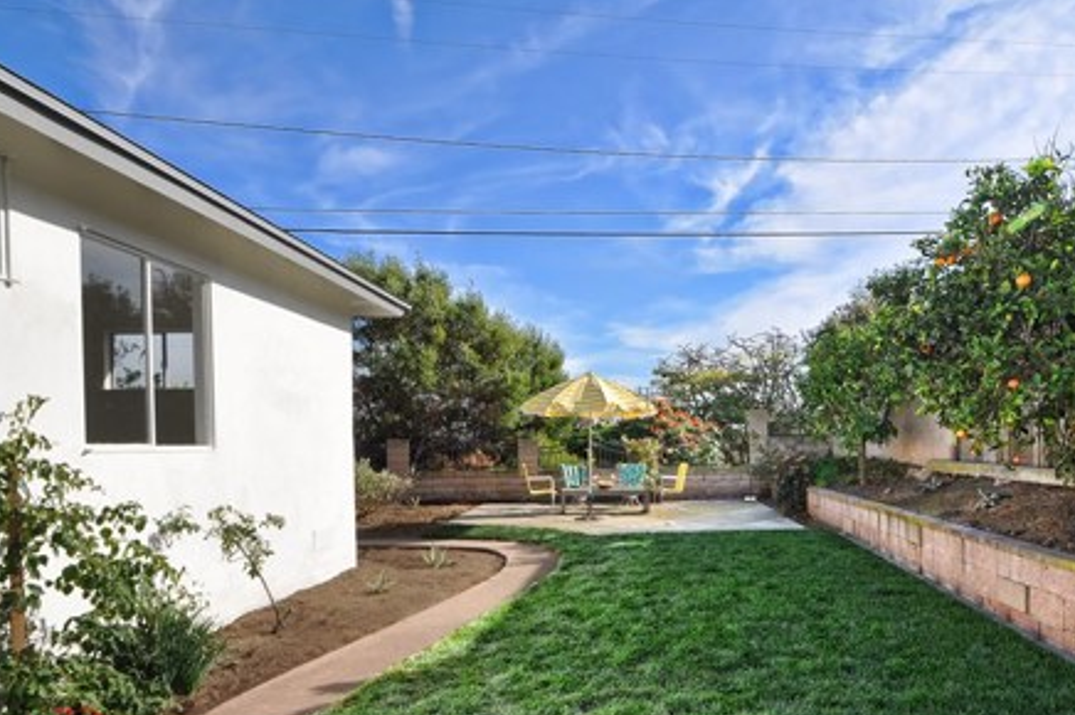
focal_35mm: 22
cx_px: 658
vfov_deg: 56.5
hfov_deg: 77.5
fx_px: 656
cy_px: 443
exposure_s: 1/200
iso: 200
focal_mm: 10
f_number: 14
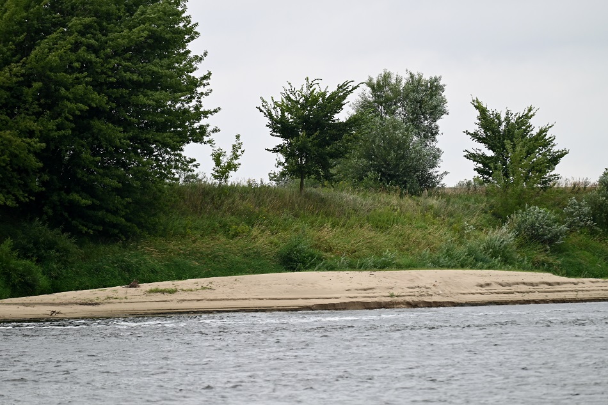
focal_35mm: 220
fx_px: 3716
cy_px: 202
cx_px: 304
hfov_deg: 9.4
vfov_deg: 6.2
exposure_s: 1/400
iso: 400
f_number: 5.3
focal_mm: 220
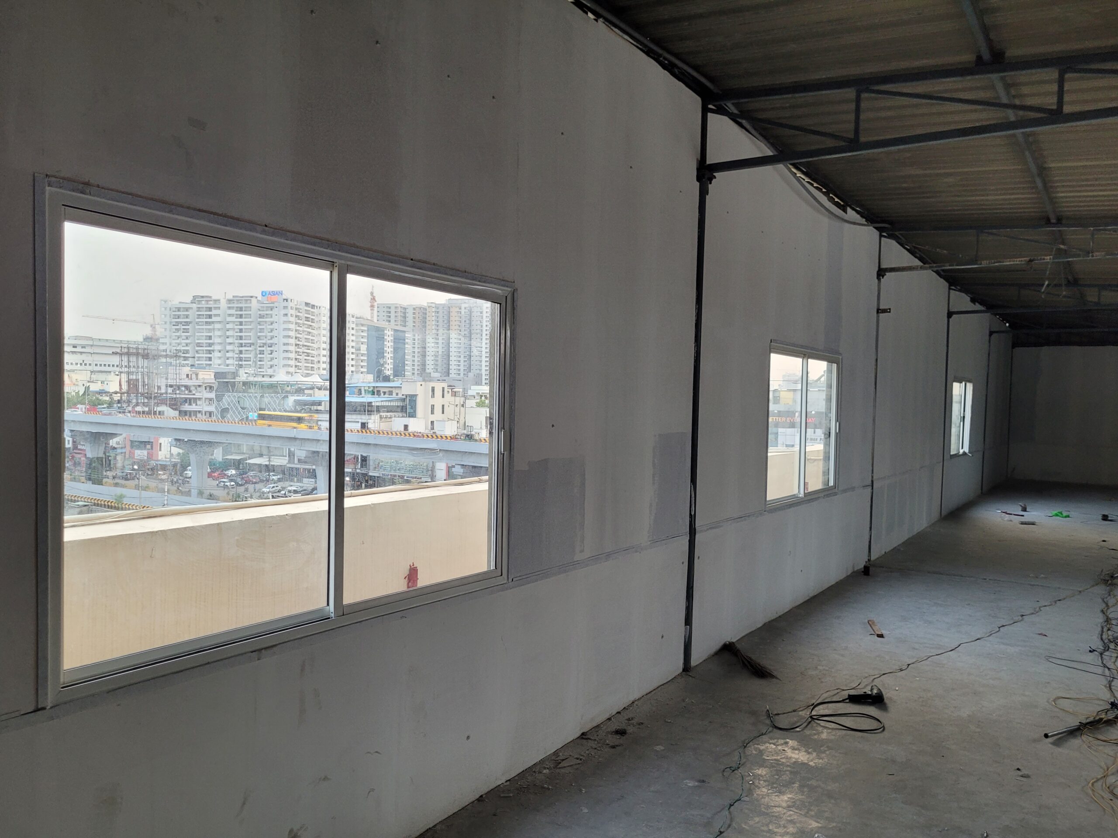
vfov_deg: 53.1
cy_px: 419
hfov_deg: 67.3
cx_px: 559
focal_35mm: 26
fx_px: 840
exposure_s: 1/100
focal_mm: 5.4
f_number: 1.8
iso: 160
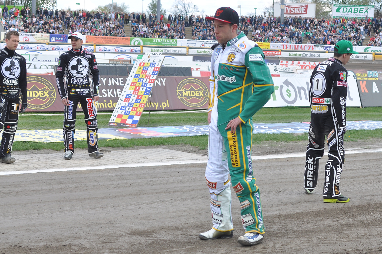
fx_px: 763
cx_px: 191
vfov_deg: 18.9
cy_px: 127
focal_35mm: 72
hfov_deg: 28.1
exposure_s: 1/640
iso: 400
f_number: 5.6
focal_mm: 48
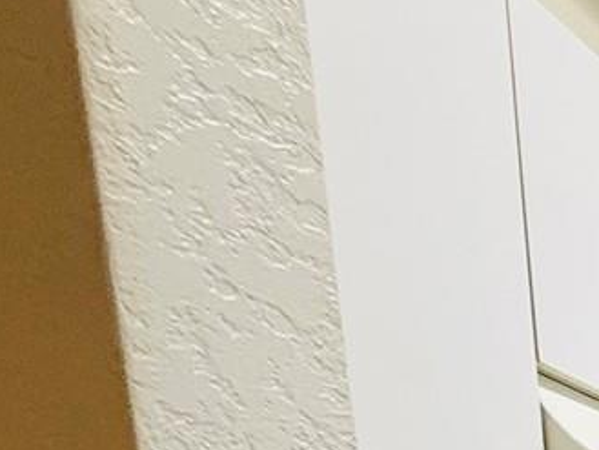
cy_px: 942
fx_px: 1177
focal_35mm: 68
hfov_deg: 16.6
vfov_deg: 16.0
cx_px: 1331
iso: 320
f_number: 2.2
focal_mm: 2.22
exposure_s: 1/120
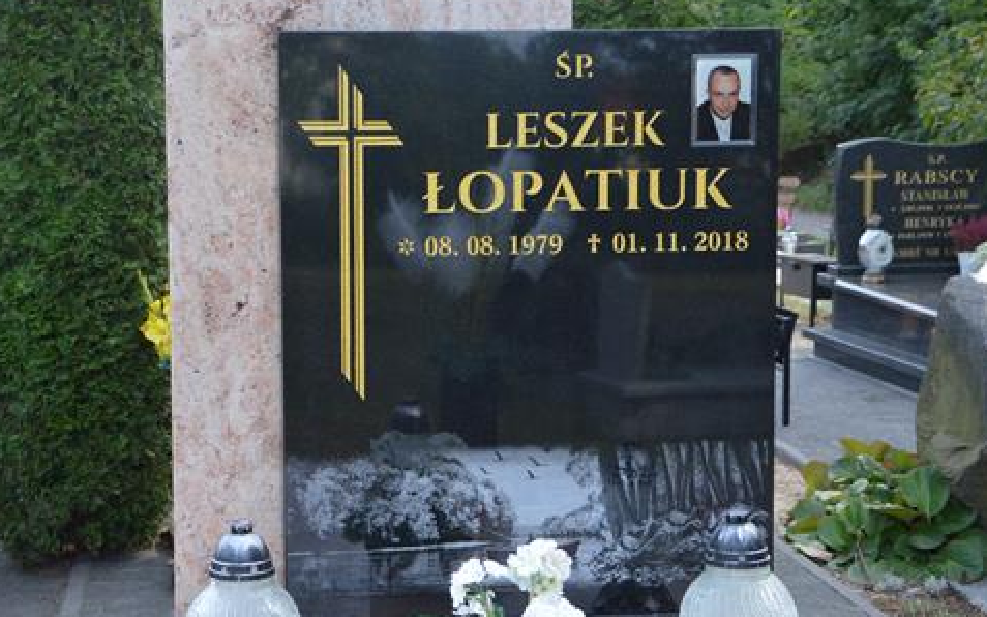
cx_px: 420
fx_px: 1928
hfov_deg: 28.7
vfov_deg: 18.2
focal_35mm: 72
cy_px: 346
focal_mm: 35
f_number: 5.6
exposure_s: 1/125
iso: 180
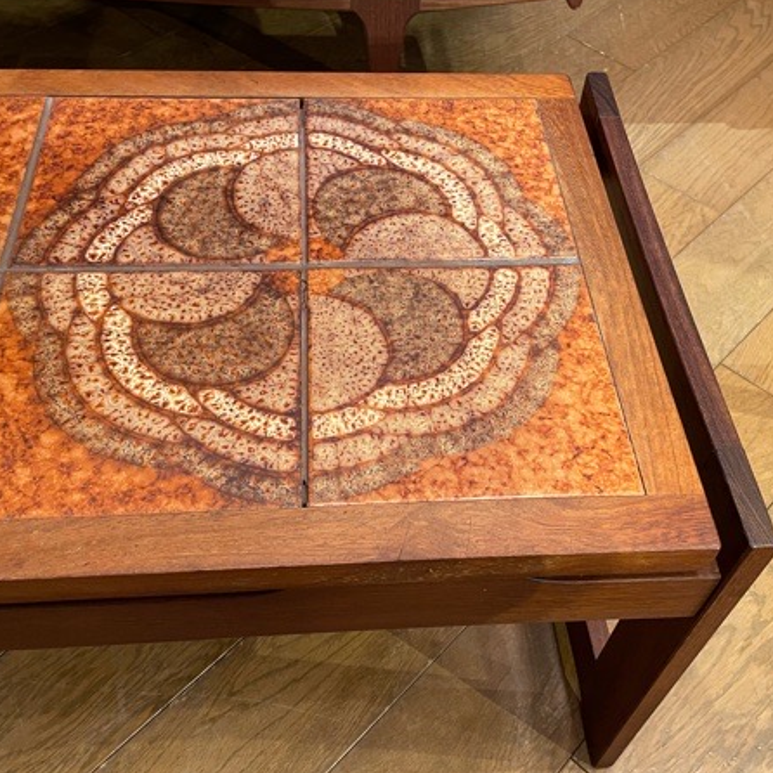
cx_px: 412
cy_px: 419
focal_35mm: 35
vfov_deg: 47.2
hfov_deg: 47.2
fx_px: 884
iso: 320
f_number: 1.6
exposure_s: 1/60
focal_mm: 4.2
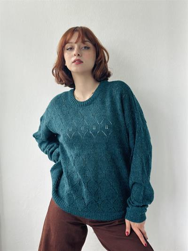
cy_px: 126
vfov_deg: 39.6
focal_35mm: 48
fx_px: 347
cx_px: 94
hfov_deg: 30.3
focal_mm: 6.86
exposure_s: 1/266
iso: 80
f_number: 1.78
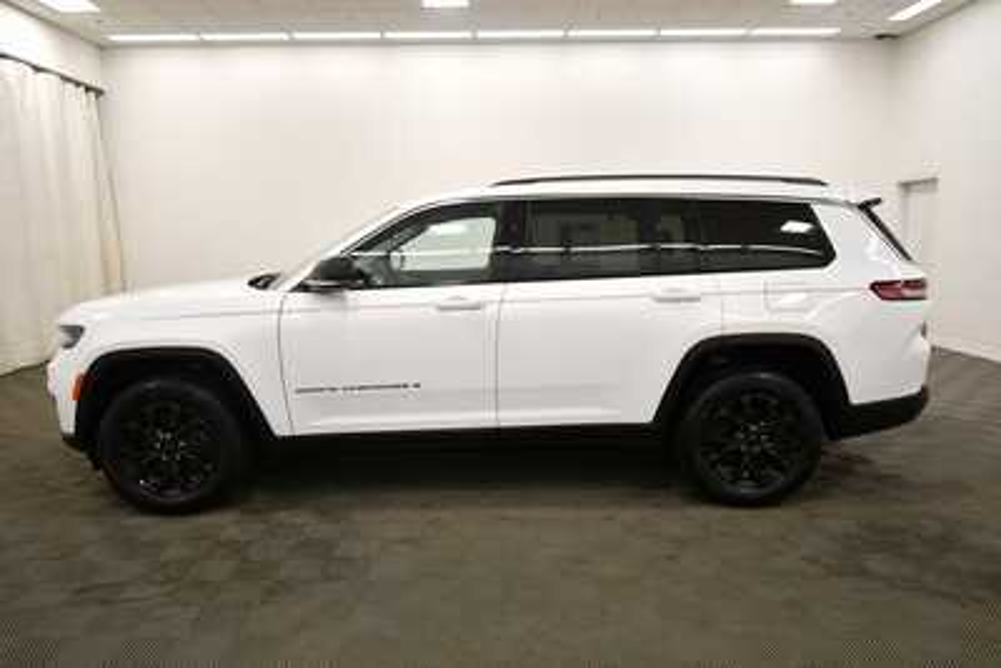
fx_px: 668
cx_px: 500
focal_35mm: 24
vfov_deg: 53.2
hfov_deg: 73.7
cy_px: 334
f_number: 5.3
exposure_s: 1/250
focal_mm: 16
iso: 800
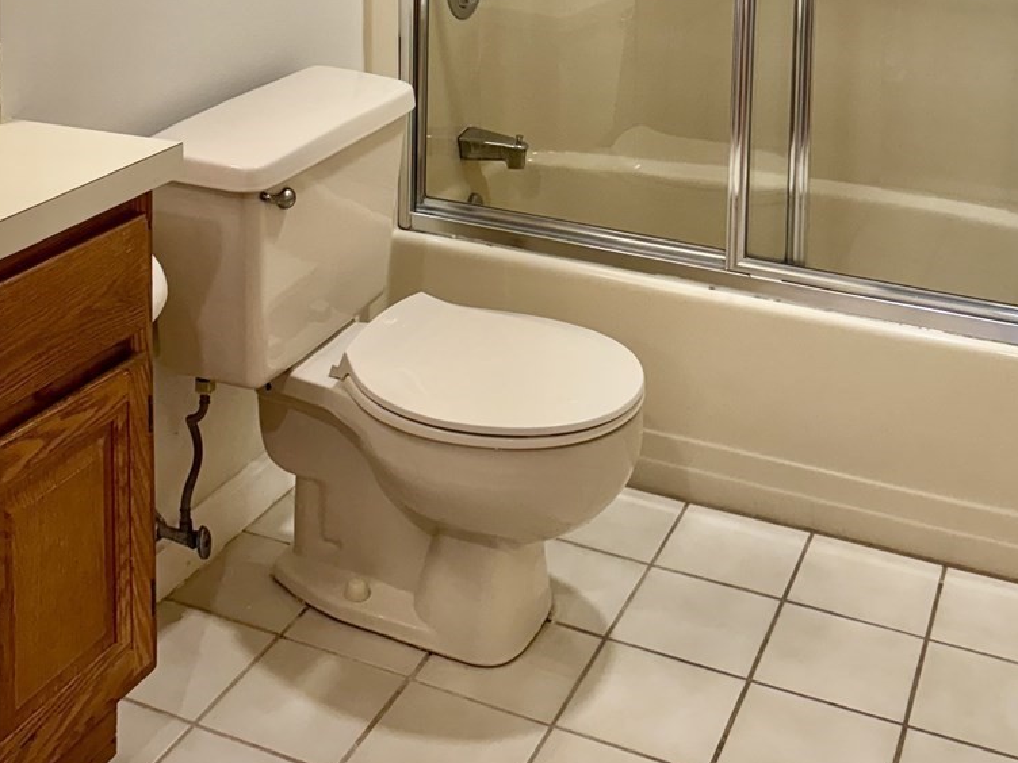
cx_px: 470
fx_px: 1441
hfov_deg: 38.9
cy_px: -115
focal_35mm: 49
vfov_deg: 26.8
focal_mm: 6.76
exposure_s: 1/120
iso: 160
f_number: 1.78
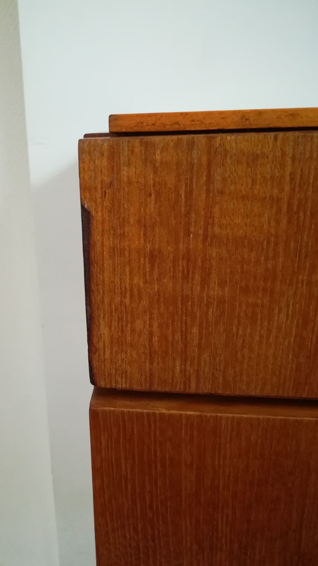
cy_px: 277
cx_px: 101
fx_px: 435
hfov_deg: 39.6
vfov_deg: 66.1
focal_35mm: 29
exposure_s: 1/20
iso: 640
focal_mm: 3.83
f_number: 2.2
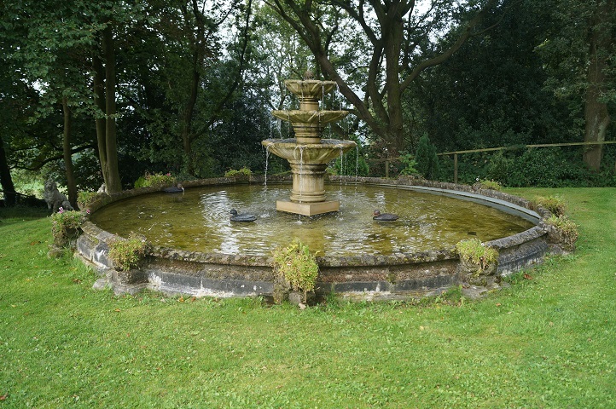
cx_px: 308
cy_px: 204
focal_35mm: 33
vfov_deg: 39.9
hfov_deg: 57.3
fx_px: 564
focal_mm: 22
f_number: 4
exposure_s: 1/160
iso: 100
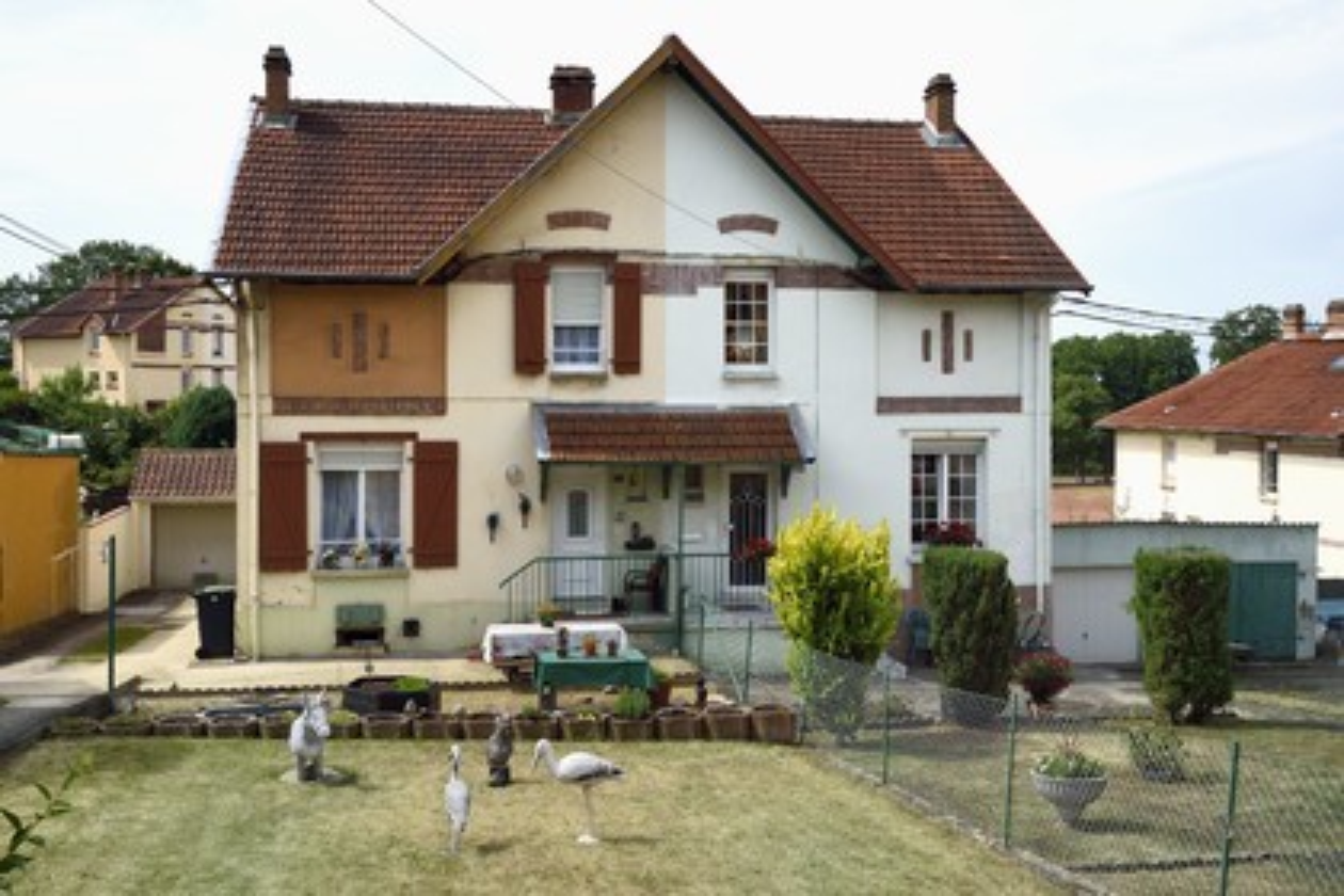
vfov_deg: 41.1
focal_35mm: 32
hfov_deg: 58.7
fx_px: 1195
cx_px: 672
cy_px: 448
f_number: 14
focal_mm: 32
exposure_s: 1/250
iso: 200
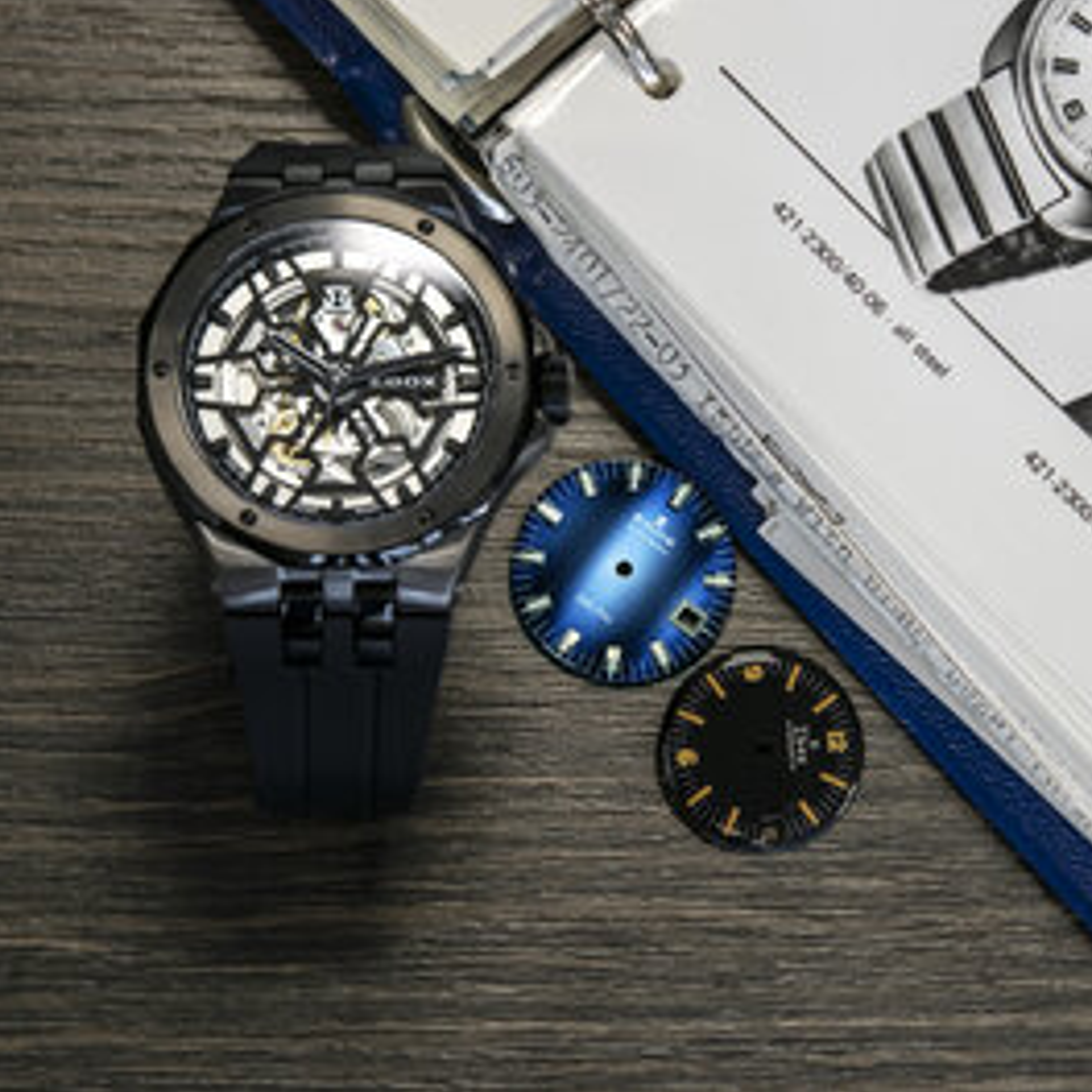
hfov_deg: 15.0
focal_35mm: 116
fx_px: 4140
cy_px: 544
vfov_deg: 15.0
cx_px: 740
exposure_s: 1/125
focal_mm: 60
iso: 450
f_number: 5.6
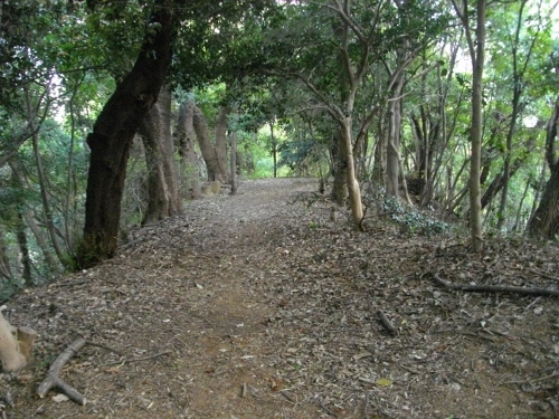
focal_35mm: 32
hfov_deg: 56.8
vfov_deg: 44.2
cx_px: 280
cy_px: 210
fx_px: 517
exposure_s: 1/50
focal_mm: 5.7
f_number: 2.9
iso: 818
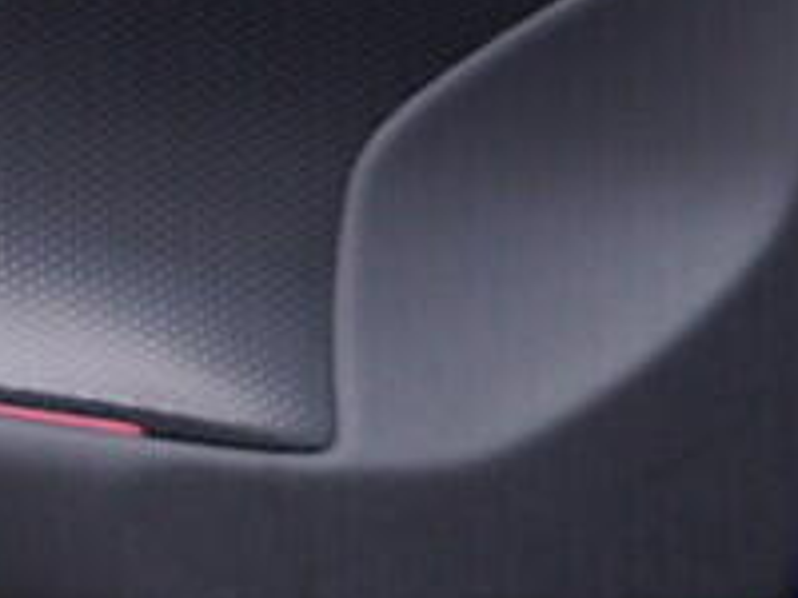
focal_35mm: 249
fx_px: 5740
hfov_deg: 7.0
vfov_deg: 5.8
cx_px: -1680
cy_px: 1160
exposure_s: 1/40
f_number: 2.8
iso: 125
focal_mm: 24
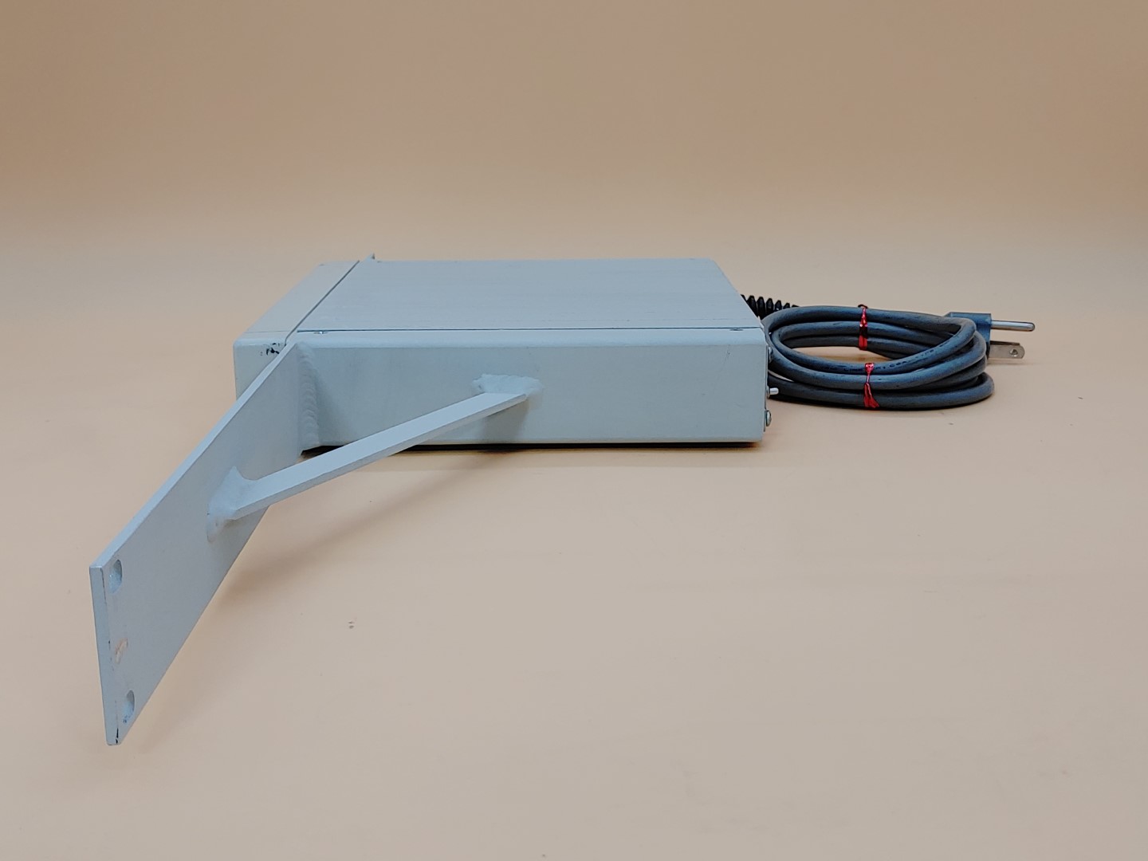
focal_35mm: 41
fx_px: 1360
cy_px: 430
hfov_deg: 45.8
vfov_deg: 35.1
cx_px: 574
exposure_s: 1/62
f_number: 1.8
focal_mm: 4.36
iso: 50
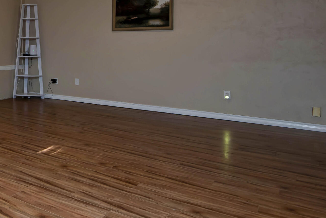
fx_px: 326
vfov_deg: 35.8
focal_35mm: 36
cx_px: -40
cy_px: 46
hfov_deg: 41.3
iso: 400
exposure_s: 1/40
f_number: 6.3
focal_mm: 16
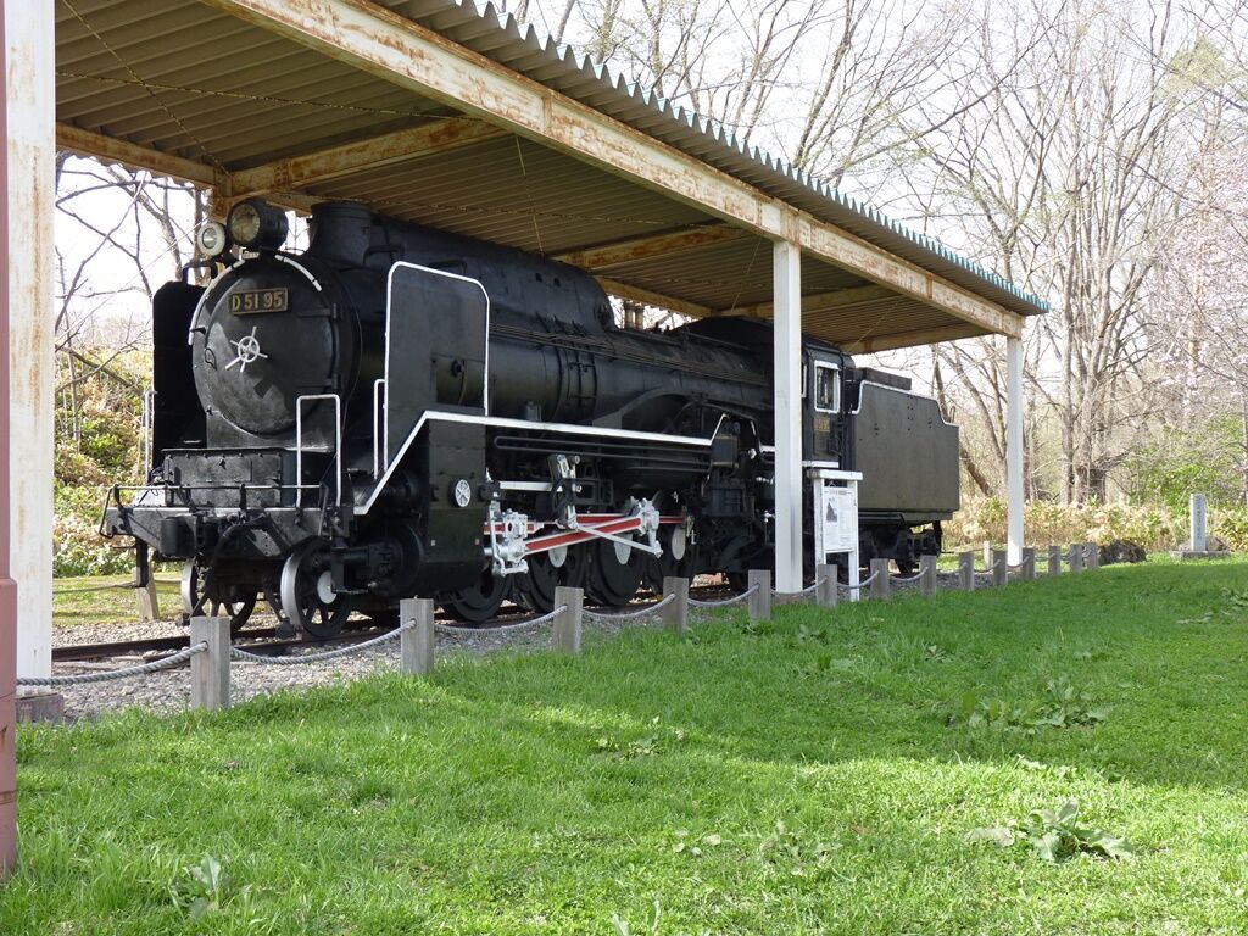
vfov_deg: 32.9
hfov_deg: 42.9
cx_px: 624
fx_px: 1586
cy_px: 468
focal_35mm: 44
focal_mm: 7.8
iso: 80
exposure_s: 1/125
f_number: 3
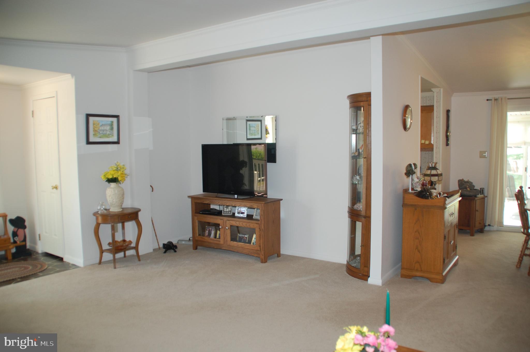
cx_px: 265
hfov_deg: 67.4
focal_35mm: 27
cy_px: 176
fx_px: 397
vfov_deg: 47.8
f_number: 4
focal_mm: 18
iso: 400
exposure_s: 1/60
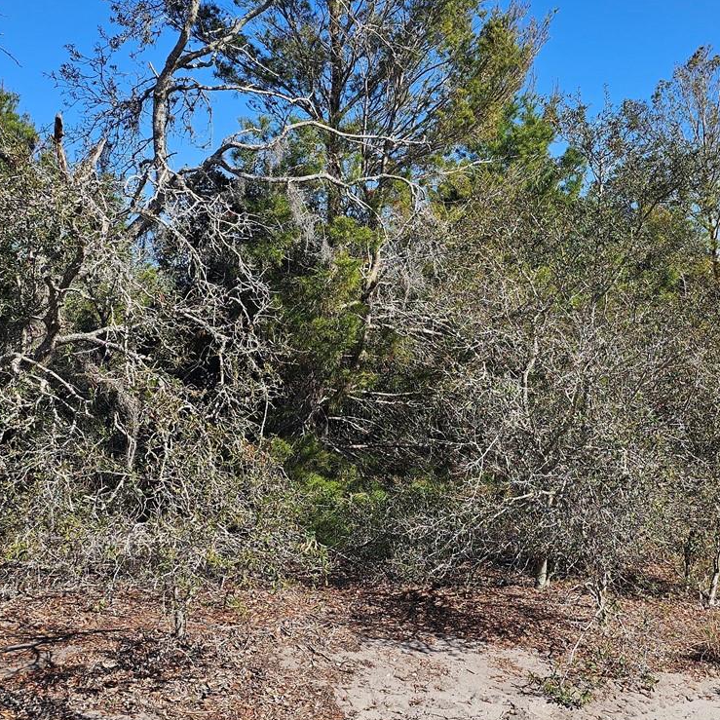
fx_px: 1035
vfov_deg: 38.3
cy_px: 333
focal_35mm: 44
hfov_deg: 38.0
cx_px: 472
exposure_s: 1/732
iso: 10
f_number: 1.7
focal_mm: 6.3
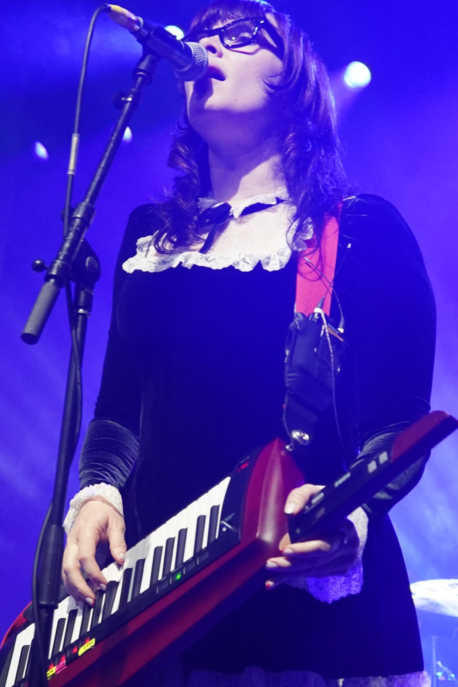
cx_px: 170
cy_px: 421
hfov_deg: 17.0
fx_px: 1527
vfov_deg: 25.3
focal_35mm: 80
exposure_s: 1/160
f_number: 4
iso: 4000
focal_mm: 36
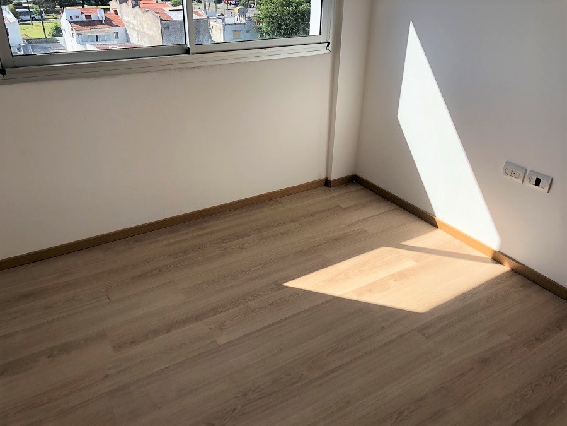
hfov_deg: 63.4
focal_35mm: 28
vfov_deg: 49.7
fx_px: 459
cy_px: 213
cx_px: 284
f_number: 1.8
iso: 20
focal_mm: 4
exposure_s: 1/1021
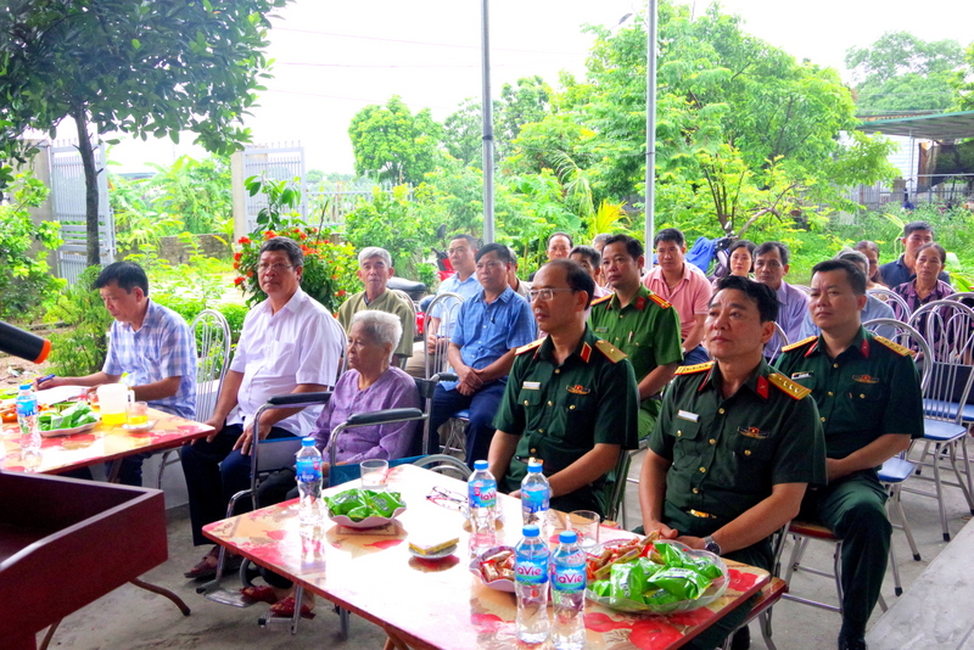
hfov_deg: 60.3
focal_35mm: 31
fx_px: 839
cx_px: 487
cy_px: 325
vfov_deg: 42.4
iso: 3200
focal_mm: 21
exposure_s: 1/400
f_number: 9
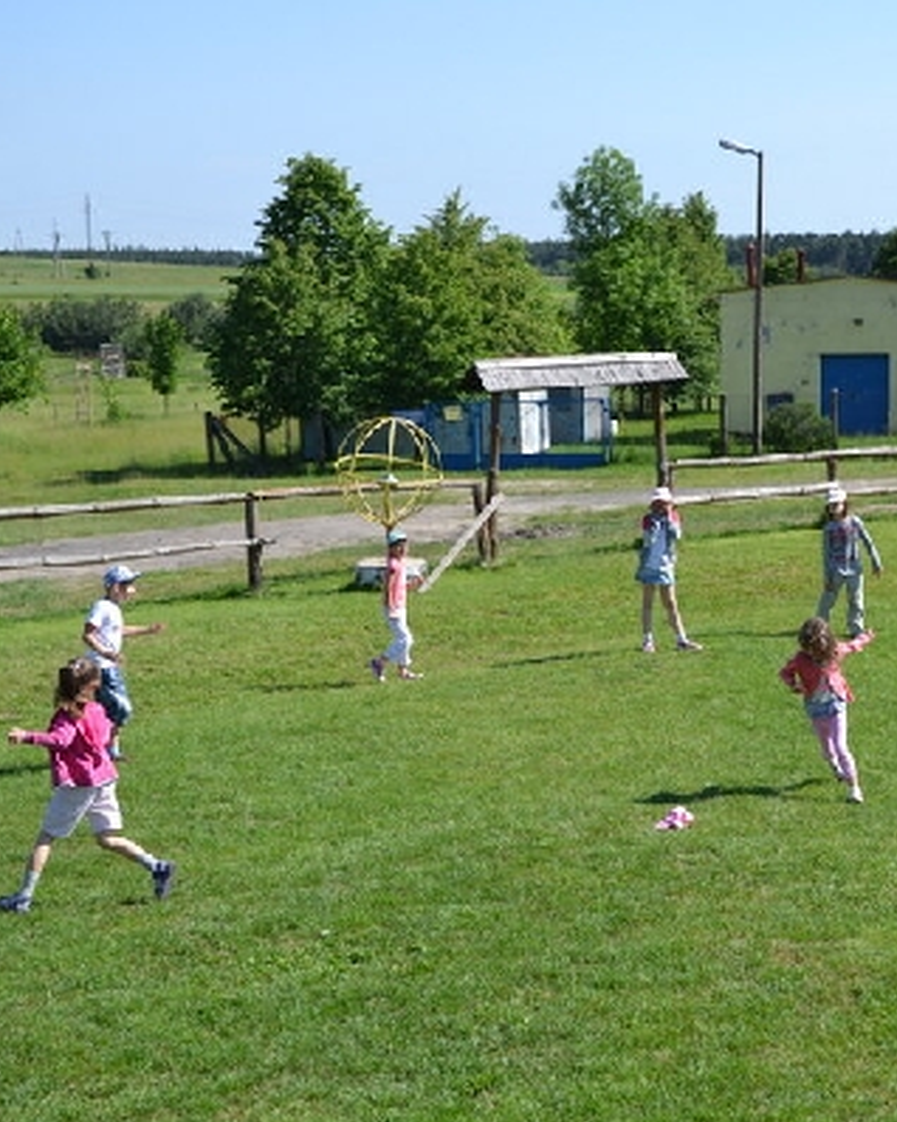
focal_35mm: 68
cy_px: 562
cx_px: 609
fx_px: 2258
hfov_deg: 22.4
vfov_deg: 27.9
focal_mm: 32
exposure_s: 1/250
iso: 100
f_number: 8
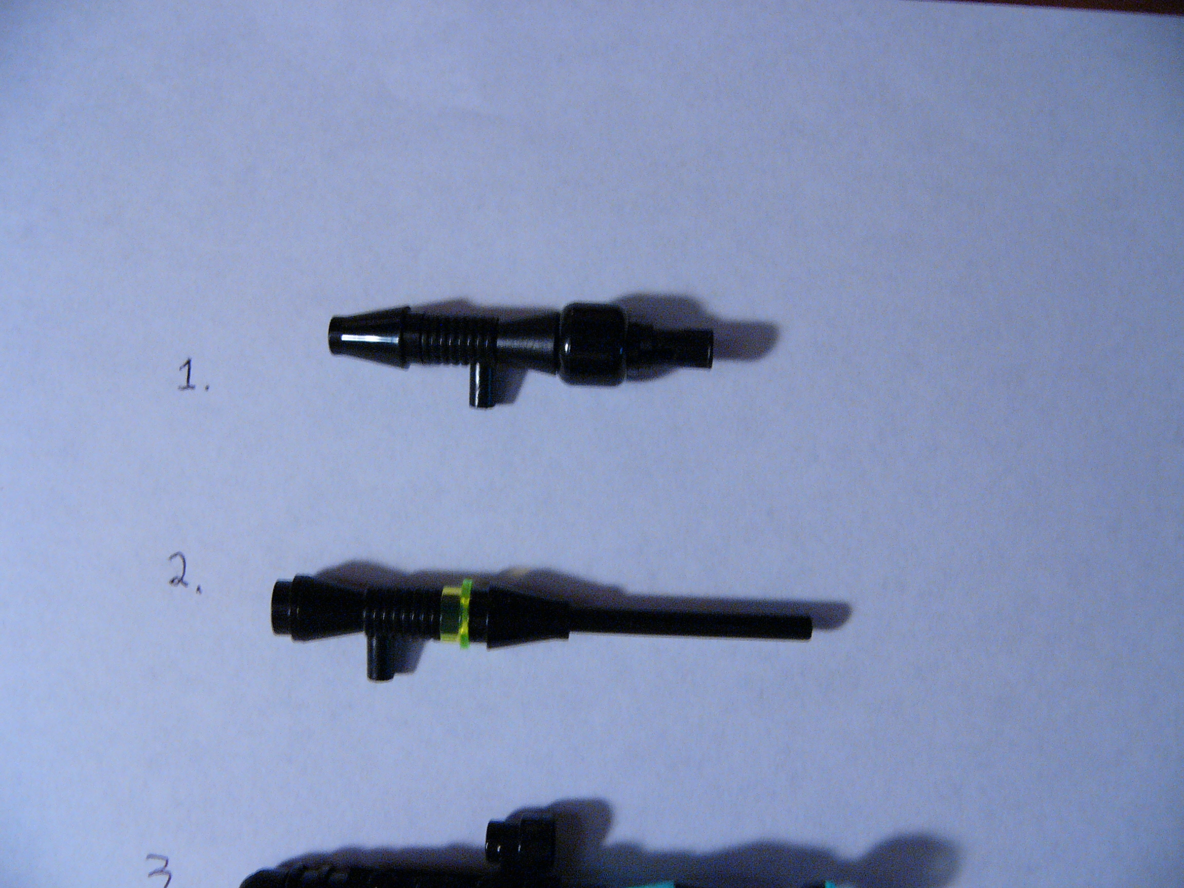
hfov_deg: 51.4
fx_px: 1231
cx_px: 592
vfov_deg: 39.7
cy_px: 444
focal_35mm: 36
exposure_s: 1/20
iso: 200
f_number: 2.8
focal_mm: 6
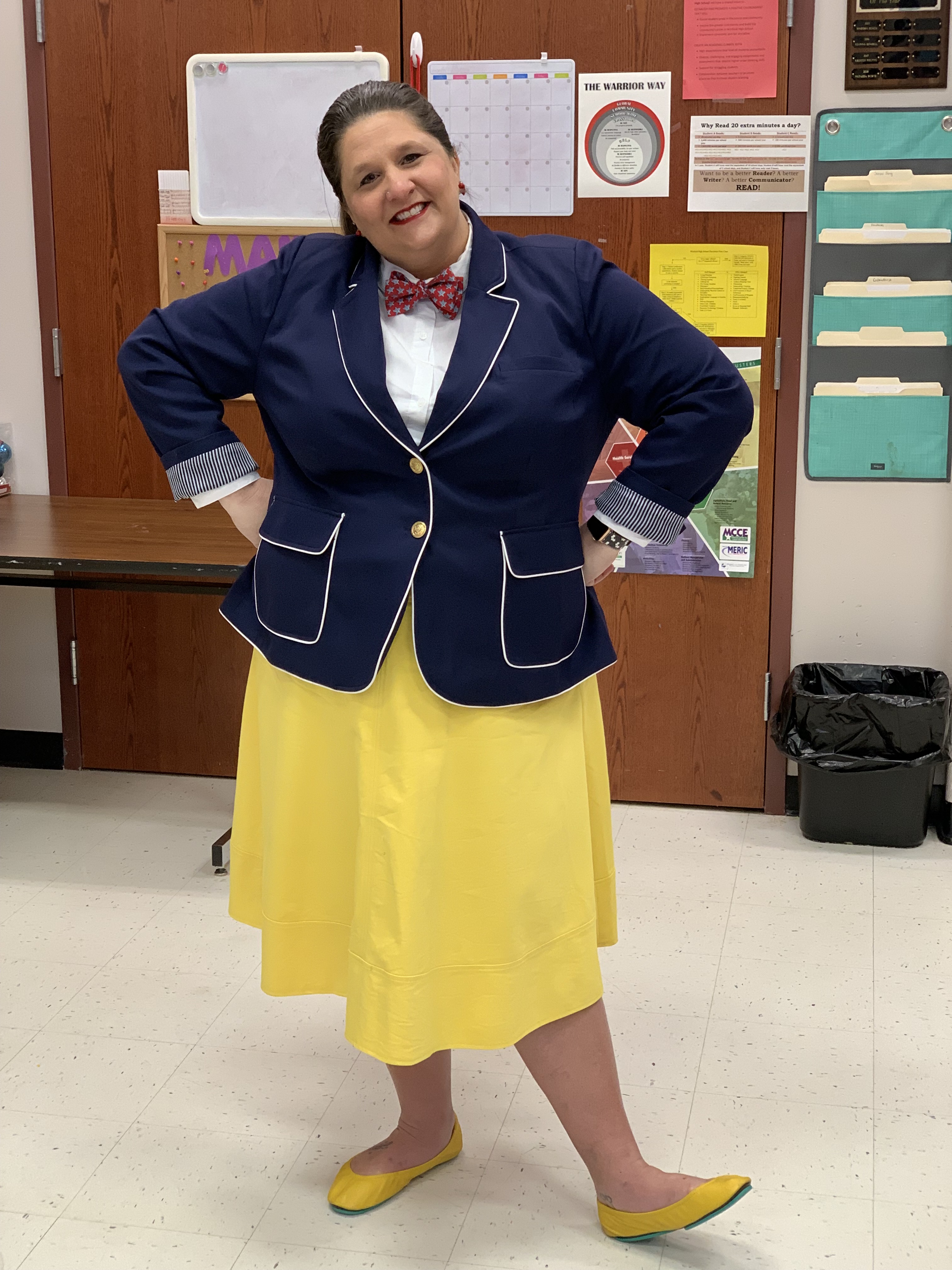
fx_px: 1907
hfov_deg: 28.0
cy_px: 635
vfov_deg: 36.8
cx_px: 476
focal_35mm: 52
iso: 125
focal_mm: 6
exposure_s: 1/60
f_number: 2.4
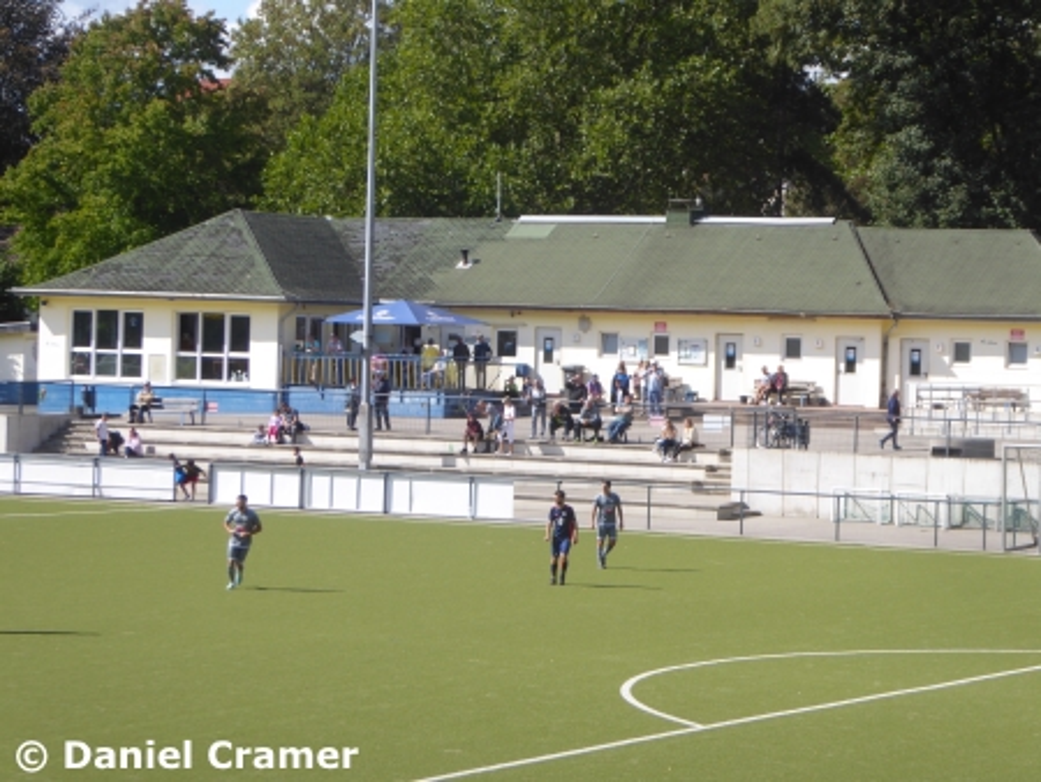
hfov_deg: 15.9
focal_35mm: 124
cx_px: 520
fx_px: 3731
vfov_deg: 12.0
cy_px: 391
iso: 80
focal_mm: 22.3
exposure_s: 1/250
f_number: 5.2
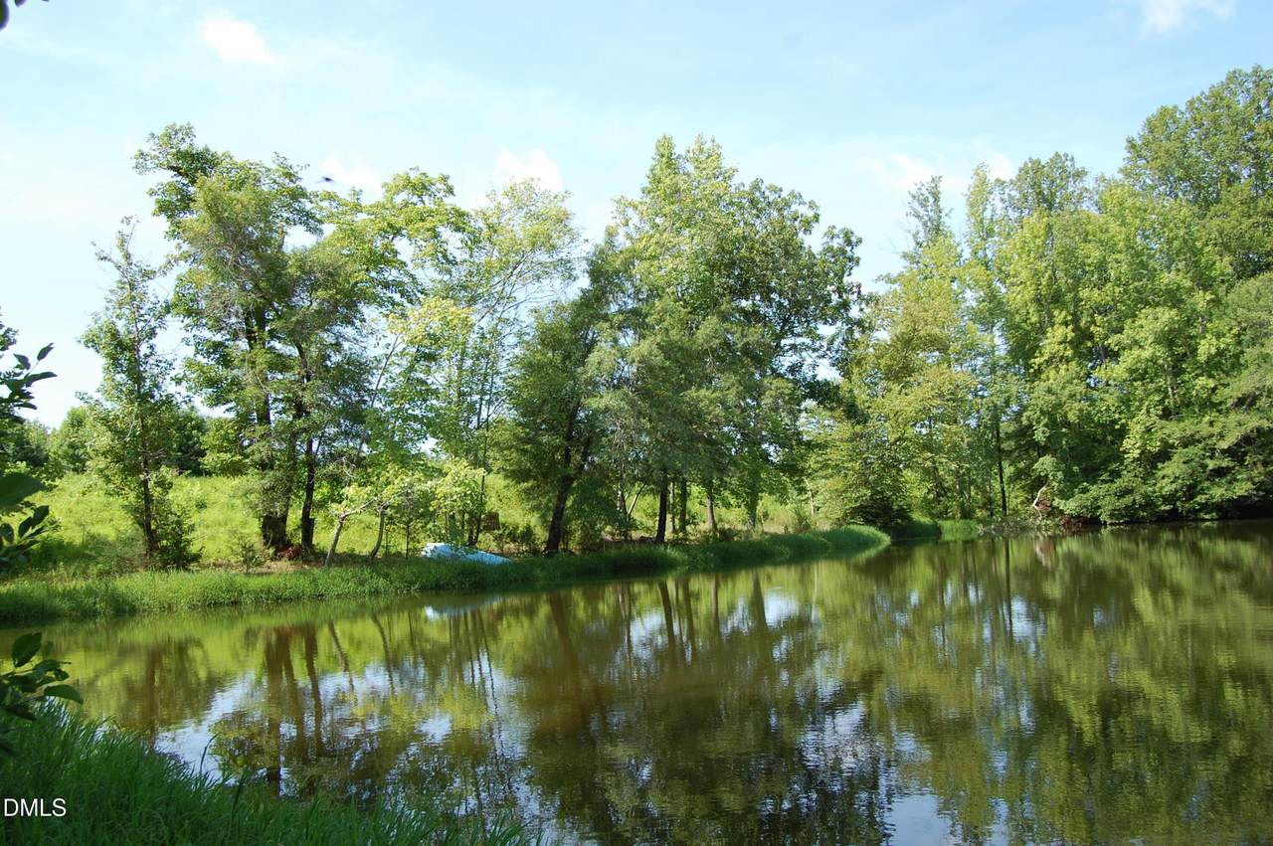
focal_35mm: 34
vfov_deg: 38.3
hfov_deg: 55.1
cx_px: 636
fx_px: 1219
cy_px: 423
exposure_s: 1/200
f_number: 7.1
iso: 200
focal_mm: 23
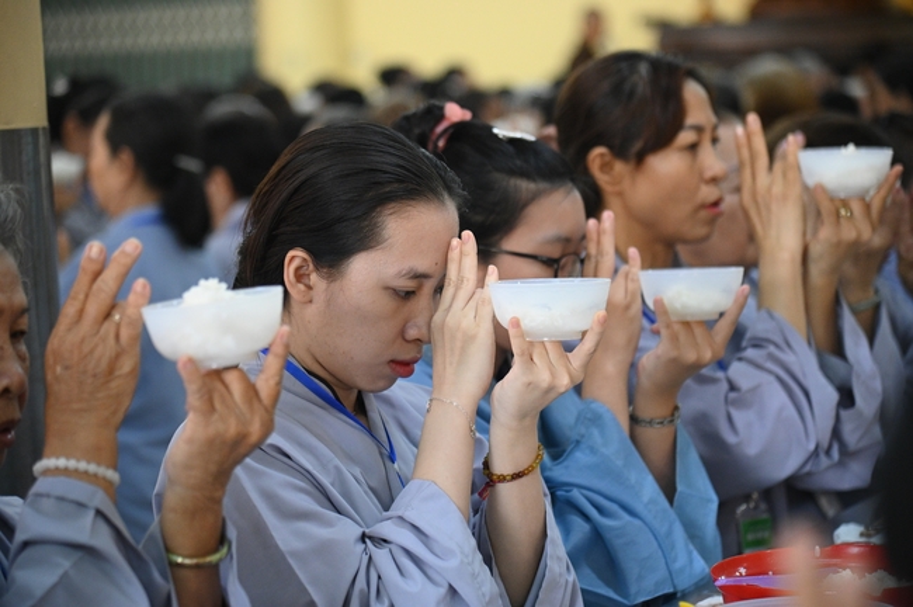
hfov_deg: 17.1
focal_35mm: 120
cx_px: 456
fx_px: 3040
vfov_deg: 11.4
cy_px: 304
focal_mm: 120
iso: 5000
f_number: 4
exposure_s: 1/200
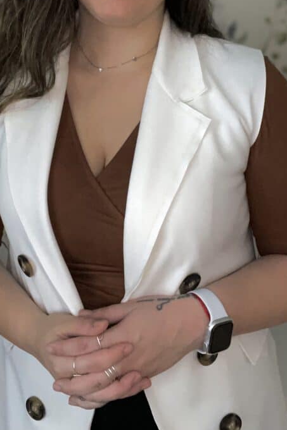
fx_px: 562
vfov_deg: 41.0
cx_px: 122
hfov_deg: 28.6
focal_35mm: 47
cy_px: 123
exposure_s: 1/30
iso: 400
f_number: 2.2
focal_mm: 2.71
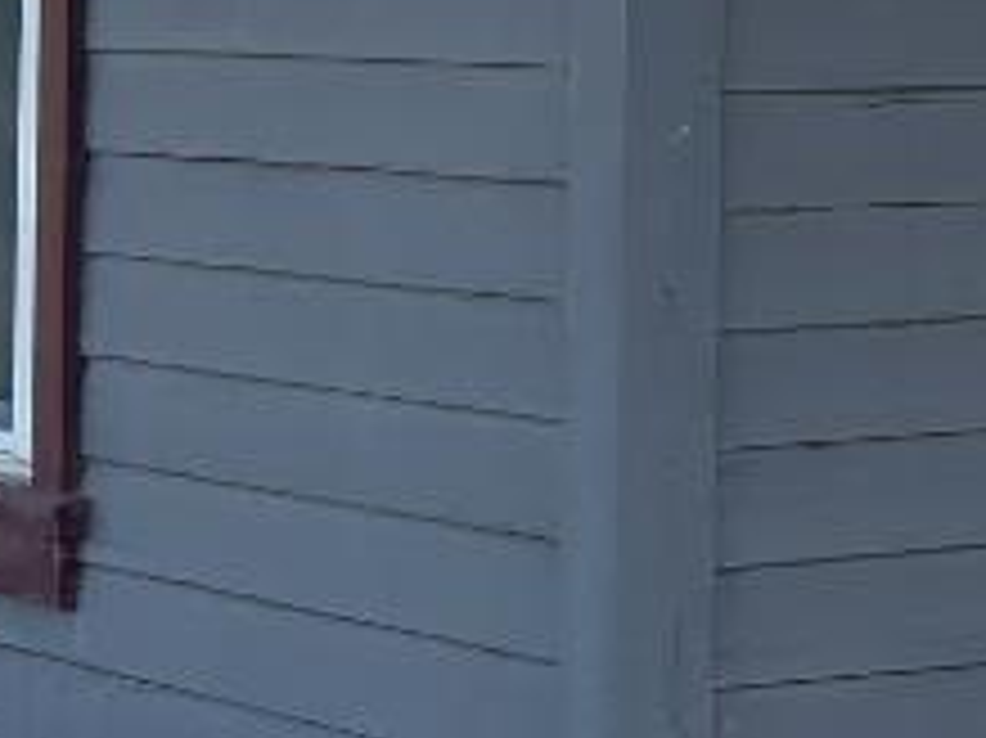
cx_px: 2157
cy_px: -331
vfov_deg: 8.2
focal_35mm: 178
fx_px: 5067
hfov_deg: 10.0
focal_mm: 5.96
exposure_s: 1/1477
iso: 50
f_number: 1.6
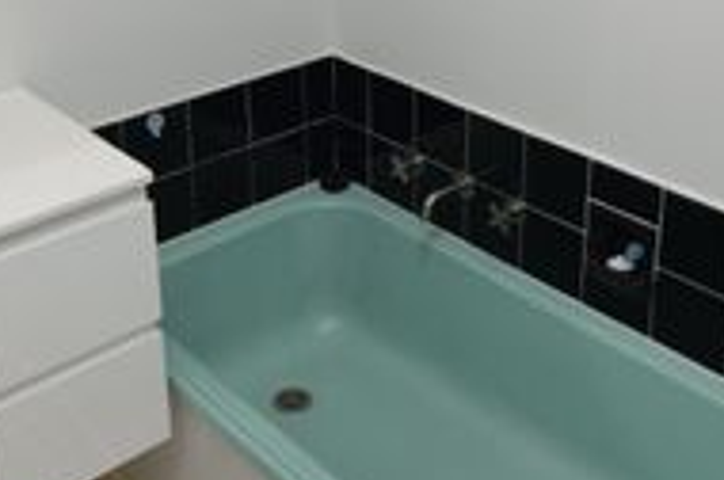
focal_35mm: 52
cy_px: 29
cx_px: 385
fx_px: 1044
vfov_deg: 25.0
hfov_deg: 38.2
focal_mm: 14
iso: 800
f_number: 5
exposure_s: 1/100
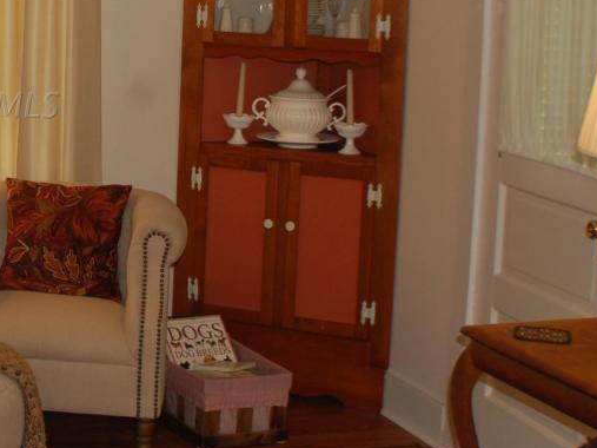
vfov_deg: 14.0
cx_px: -76
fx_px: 1810
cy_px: 105
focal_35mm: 105
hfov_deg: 18.0
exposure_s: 1/60
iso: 400
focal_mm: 32
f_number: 4.5
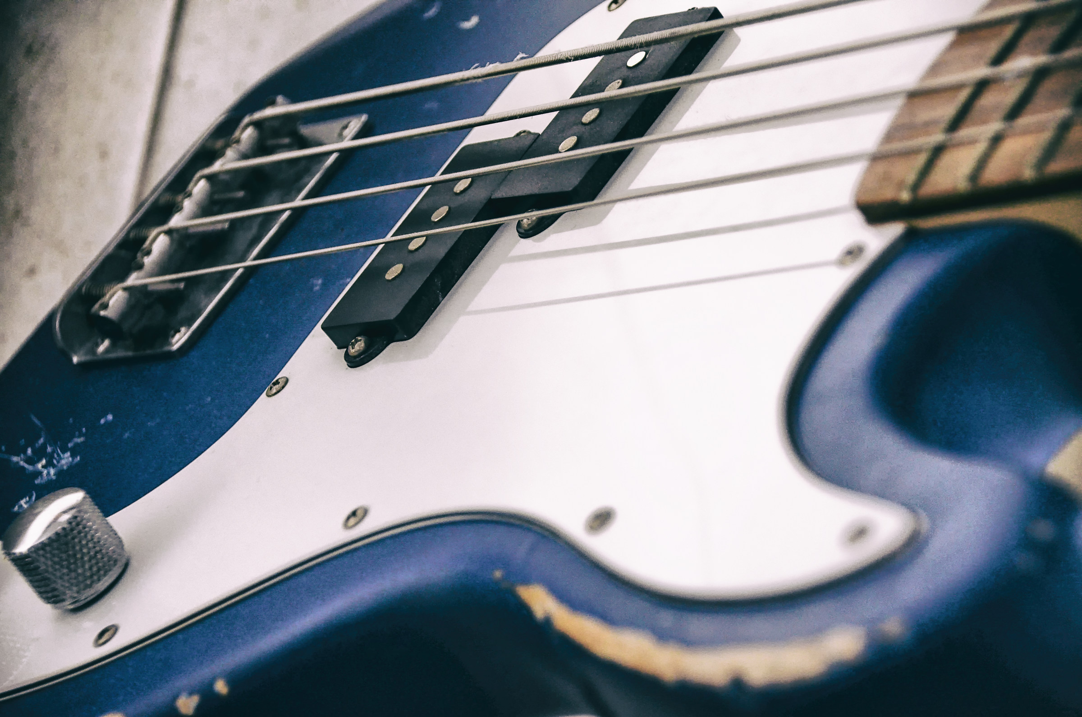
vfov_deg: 8.7
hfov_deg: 13.1
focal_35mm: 158
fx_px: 4723
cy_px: 358
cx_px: 541
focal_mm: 105
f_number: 5.3
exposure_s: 1/200
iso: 800
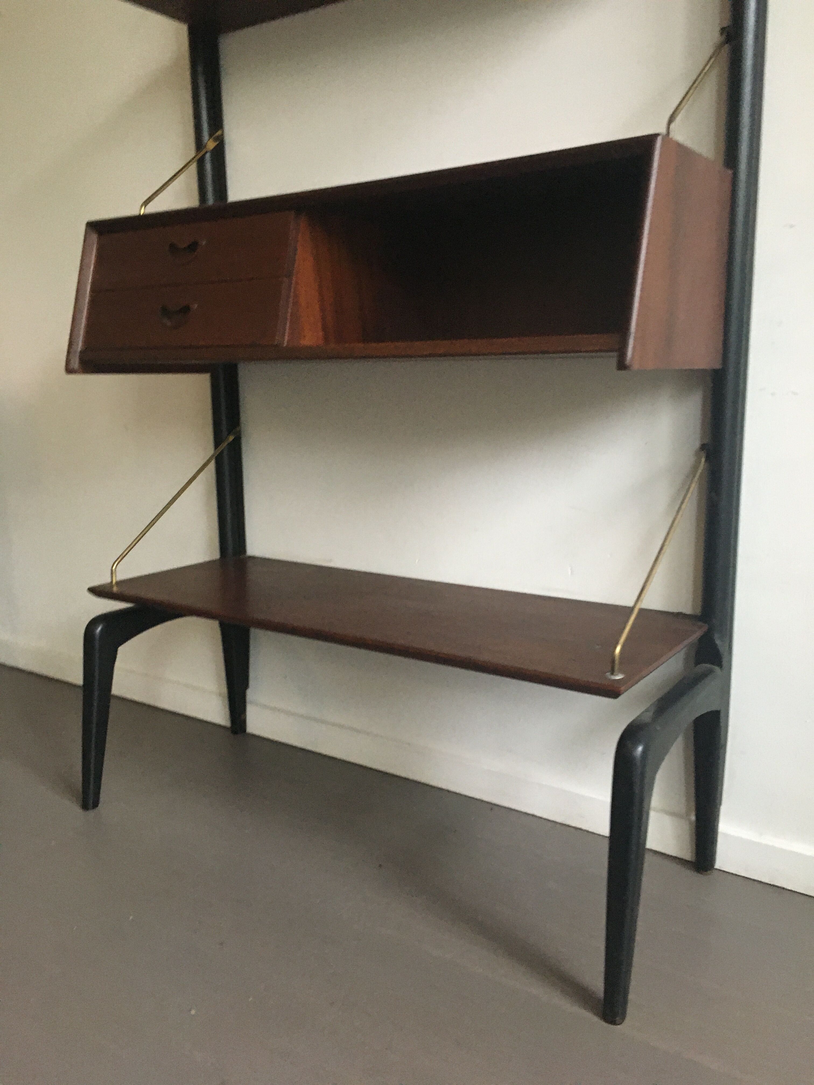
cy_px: 542
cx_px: 407
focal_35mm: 29
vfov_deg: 61.7
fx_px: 909
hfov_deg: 48.2
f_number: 2.2
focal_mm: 4.15
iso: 200
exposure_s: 1/25
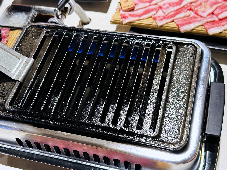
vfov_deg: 30.3
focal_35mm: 48
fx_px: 315
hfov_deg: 39.7
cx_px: 114
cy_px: 85
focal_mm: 6.86
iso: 200
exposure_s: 1/60
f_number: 1.78
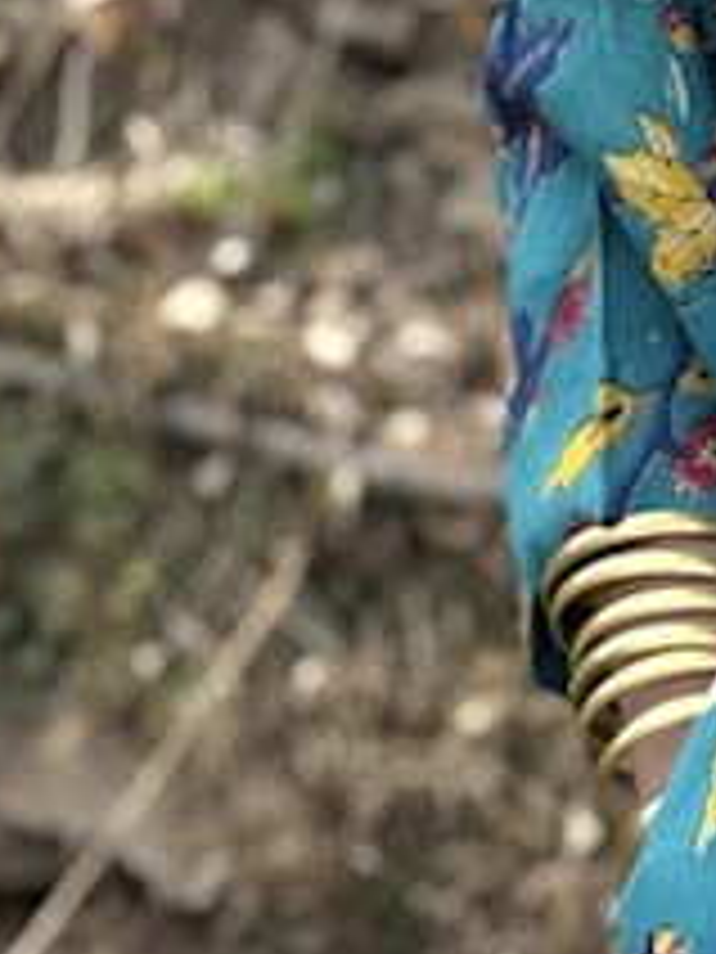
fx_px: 6205
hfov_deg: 6.4
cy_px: 387
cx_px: 1416
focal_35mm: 225
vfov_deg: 8.8
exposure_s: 1/900
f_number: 1.78
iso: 64
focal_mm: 6.76
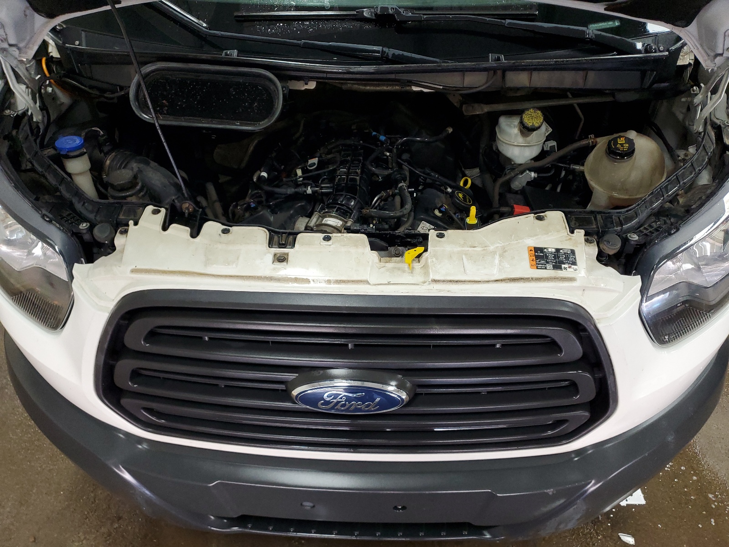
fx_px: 548
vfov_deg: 53.1
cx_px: 364
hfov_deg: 67.3
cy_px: 274
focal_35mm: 26
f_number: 1.5
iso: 155
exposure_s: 1/60.2
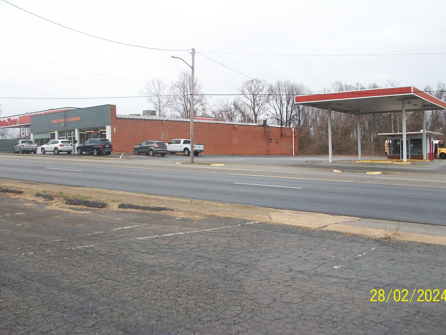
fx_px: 477
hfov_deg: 50.1
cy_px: 154
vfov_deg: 38.7
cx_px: 230
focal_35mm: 37
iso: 80
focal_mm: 5.7
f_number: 2.8
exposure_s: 1/320
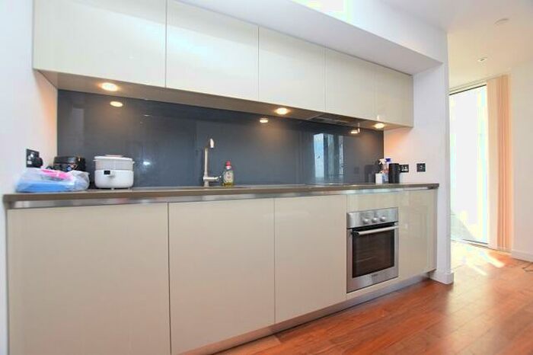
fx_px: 222
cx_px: 266
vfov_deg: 77.3
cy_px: 178
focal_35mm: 15
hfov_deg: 100.4
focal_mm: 10
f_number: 5.6
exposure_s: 1/125
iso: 800
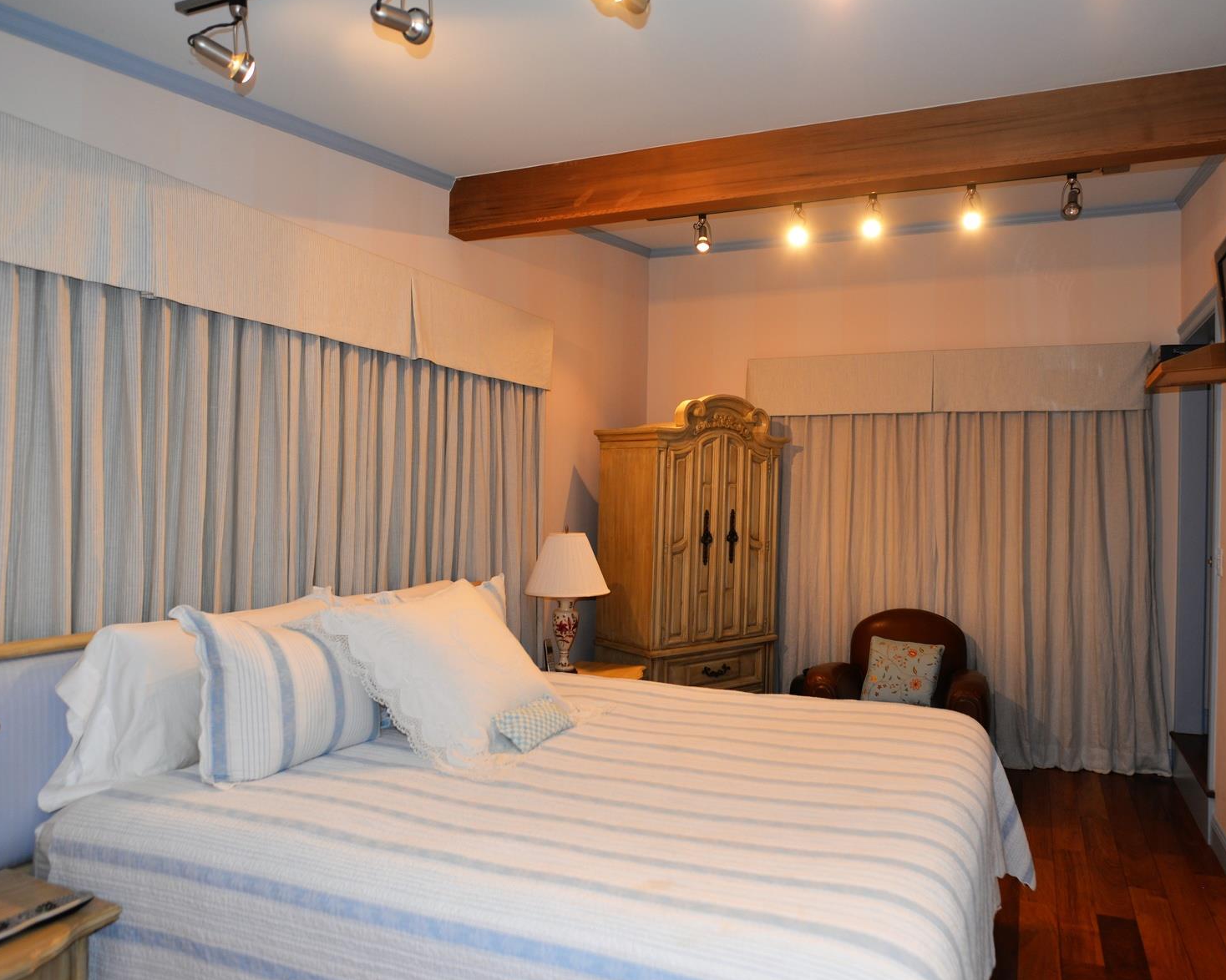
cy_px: 495
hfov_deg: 72.4
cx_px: 679
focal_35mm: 23
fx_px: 834
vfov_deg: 60.9
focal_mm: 20
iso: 400
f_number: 2.8
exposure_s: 1/80
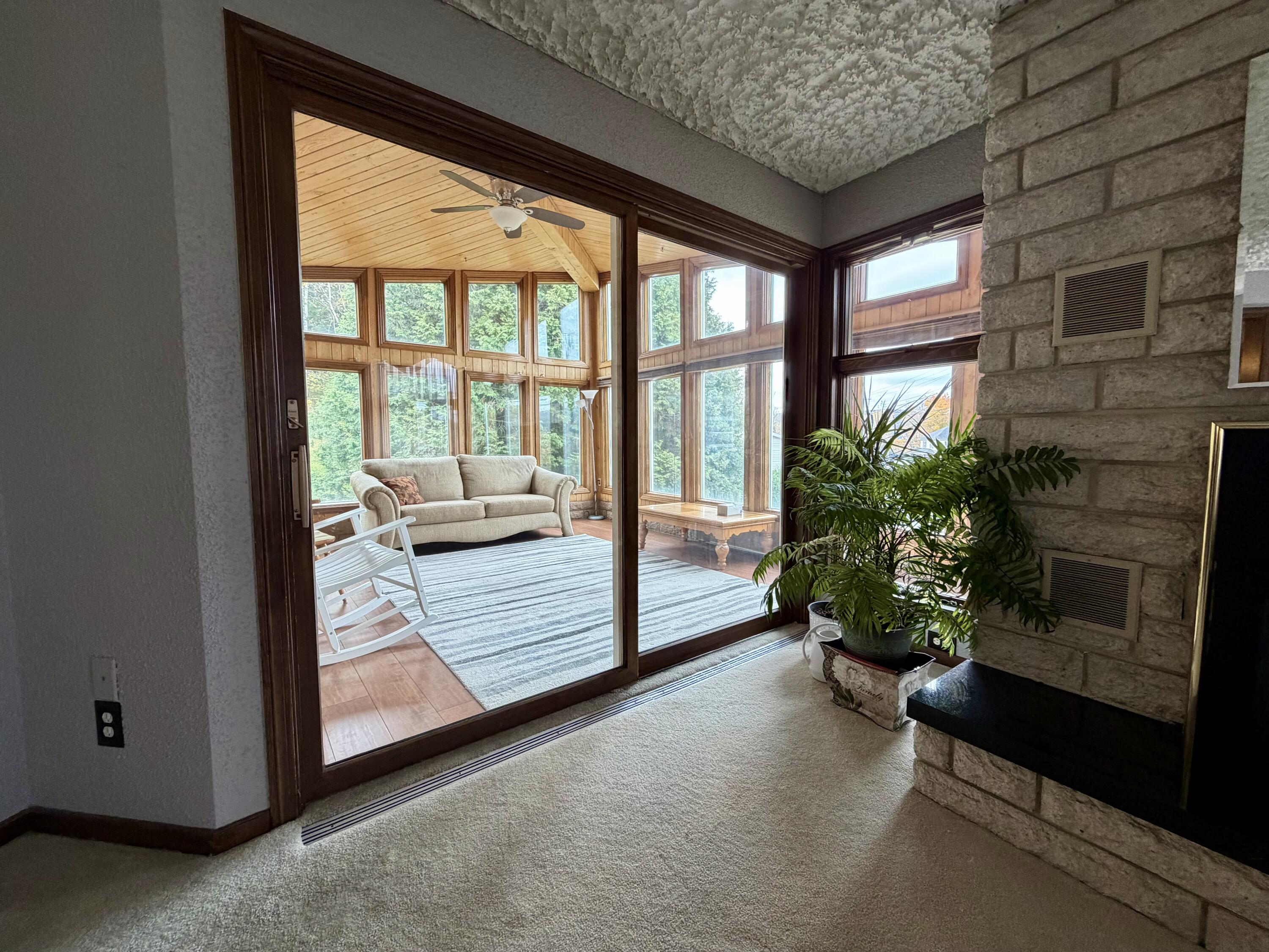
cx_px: 634
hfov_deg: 102.1
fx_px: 513
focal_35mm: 14
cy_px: 476
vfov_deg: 85.7
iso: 250
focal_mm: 2.22
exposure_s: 1/120
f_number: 2.2
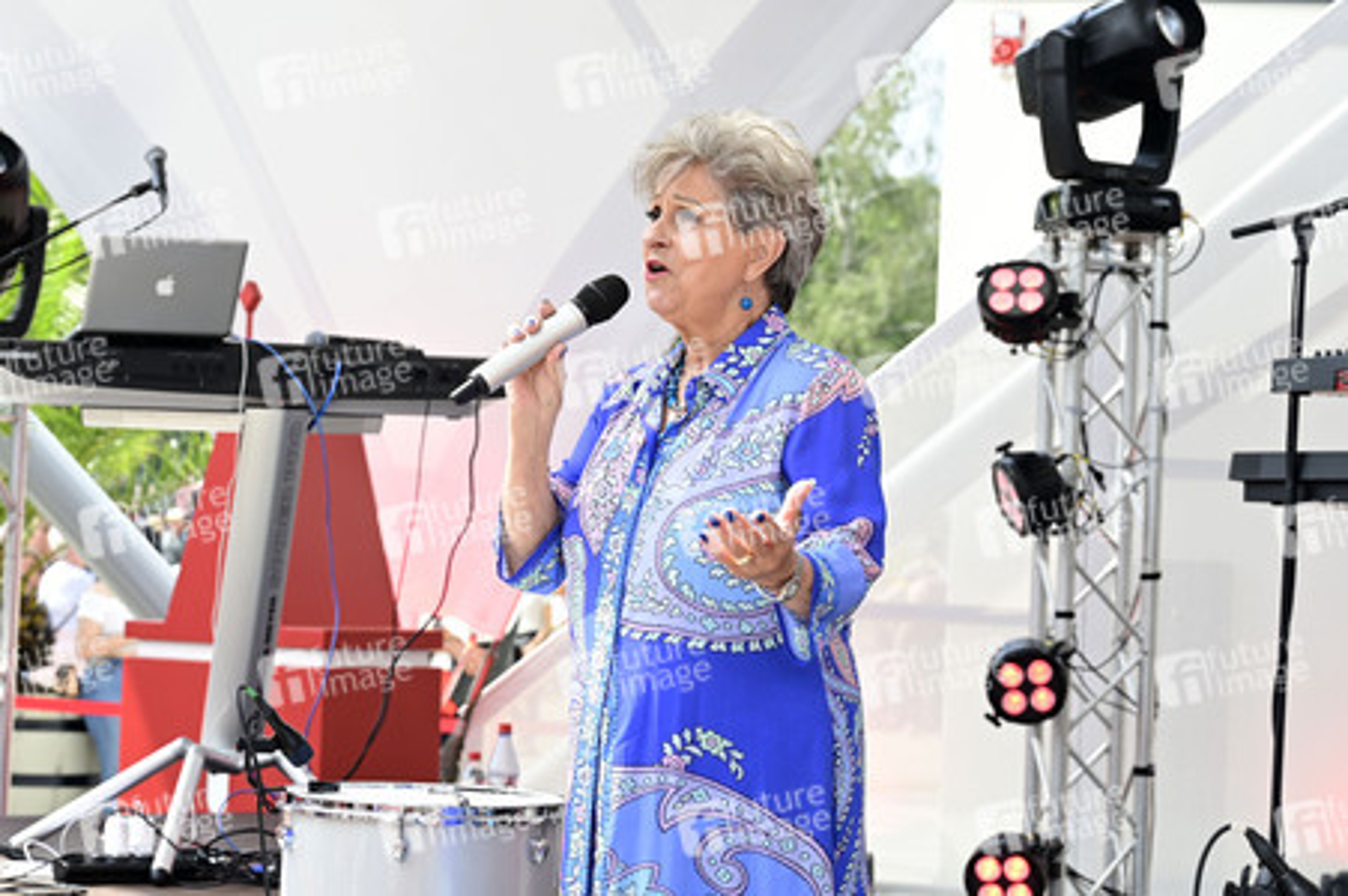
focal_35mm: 63
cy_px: 448
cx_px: 674
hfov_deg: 31.9
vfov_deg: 21.5
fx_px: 2357
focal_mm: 63
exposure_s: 1/200
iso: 100
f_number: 5.6
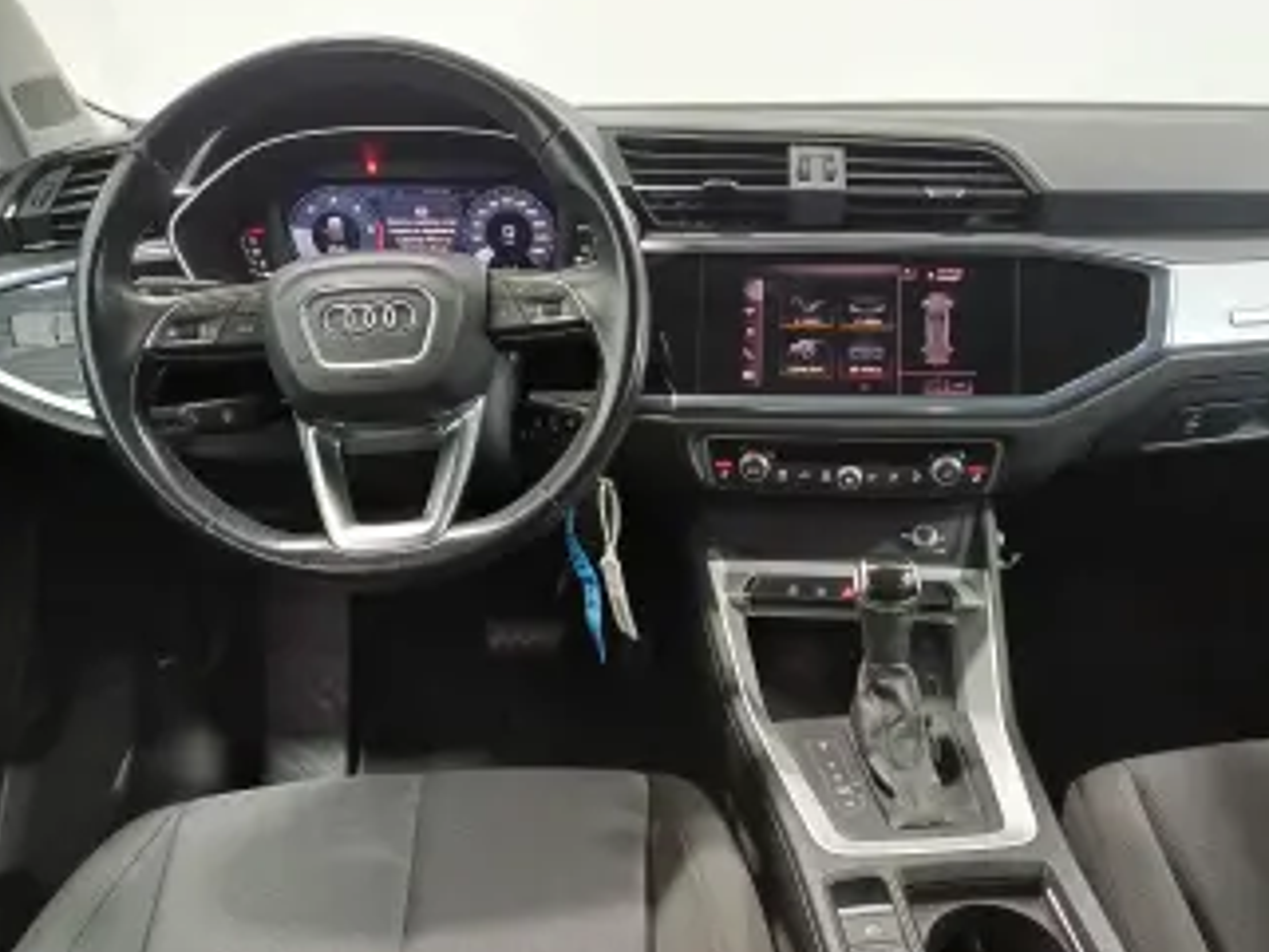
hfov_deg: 63.4
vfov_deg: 49.8
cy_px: 470
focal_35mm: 28
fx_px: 1027
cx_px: 676
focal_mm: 4.65
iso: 320
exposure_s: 1/33.3
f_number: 1.8
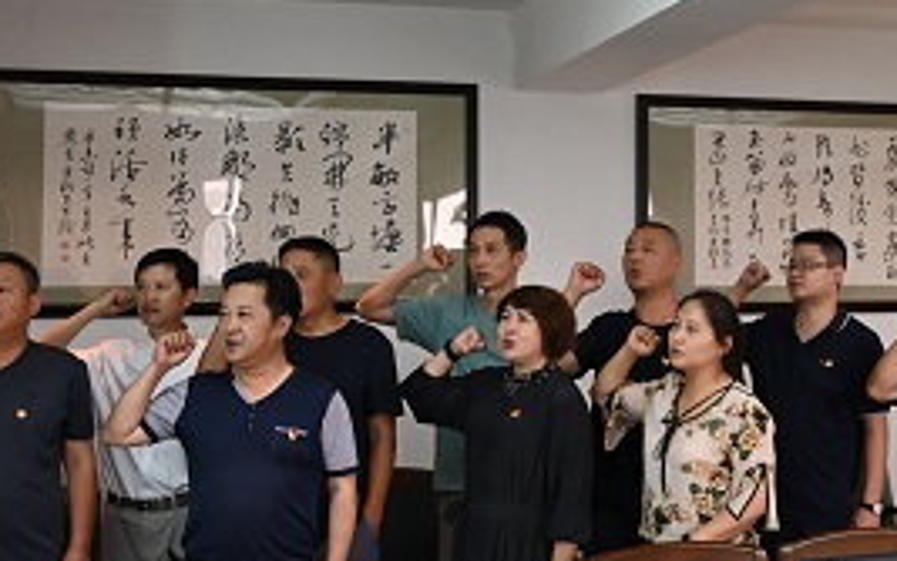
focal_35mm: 66
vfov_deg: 19.7
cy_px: 195
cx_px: 707
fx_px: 1614
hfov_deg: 30.4
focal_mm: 32
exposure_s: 1/125
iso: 2000
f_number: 4
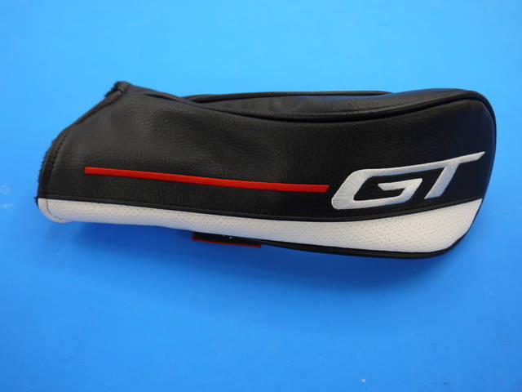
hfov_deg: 49.0
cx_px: 261
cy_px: 196
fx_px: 573
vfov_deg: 37.7
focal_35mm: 38
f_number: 4.2
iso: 400
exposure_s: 1/125
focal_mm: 19
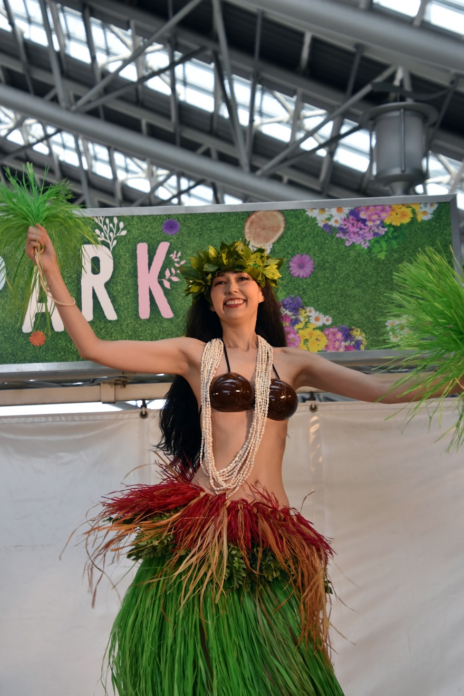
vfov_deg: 24.6
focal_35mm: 82
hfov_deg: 16.6
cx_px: 232
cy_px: 348
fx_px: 1595
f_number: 6.3
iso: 200
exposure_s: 1/320
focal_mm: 55
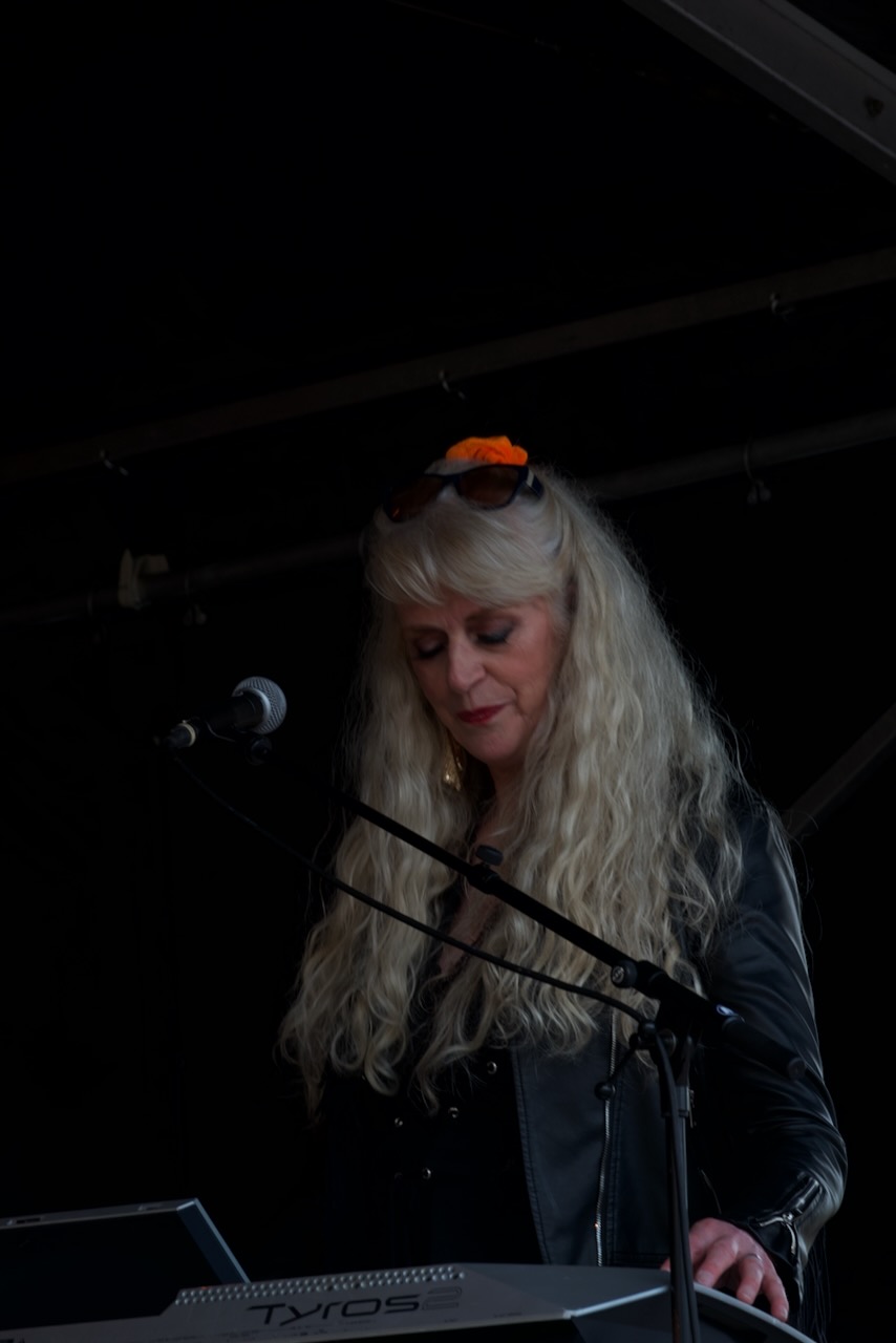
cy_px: 672
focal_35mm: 192
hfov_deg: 7.2
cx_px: 448
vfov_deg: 10.7
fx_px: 7164
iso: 100
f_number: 4
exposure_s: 1/160
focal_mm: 70.27
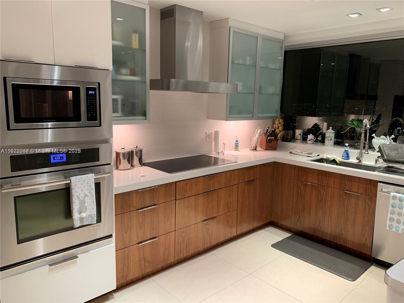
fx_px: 303
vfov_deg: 53.1
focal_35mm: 26
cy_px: 152
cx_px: 202
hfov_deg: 67.3
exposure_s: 1/60
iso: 160
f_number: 1.8
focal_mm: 4.25
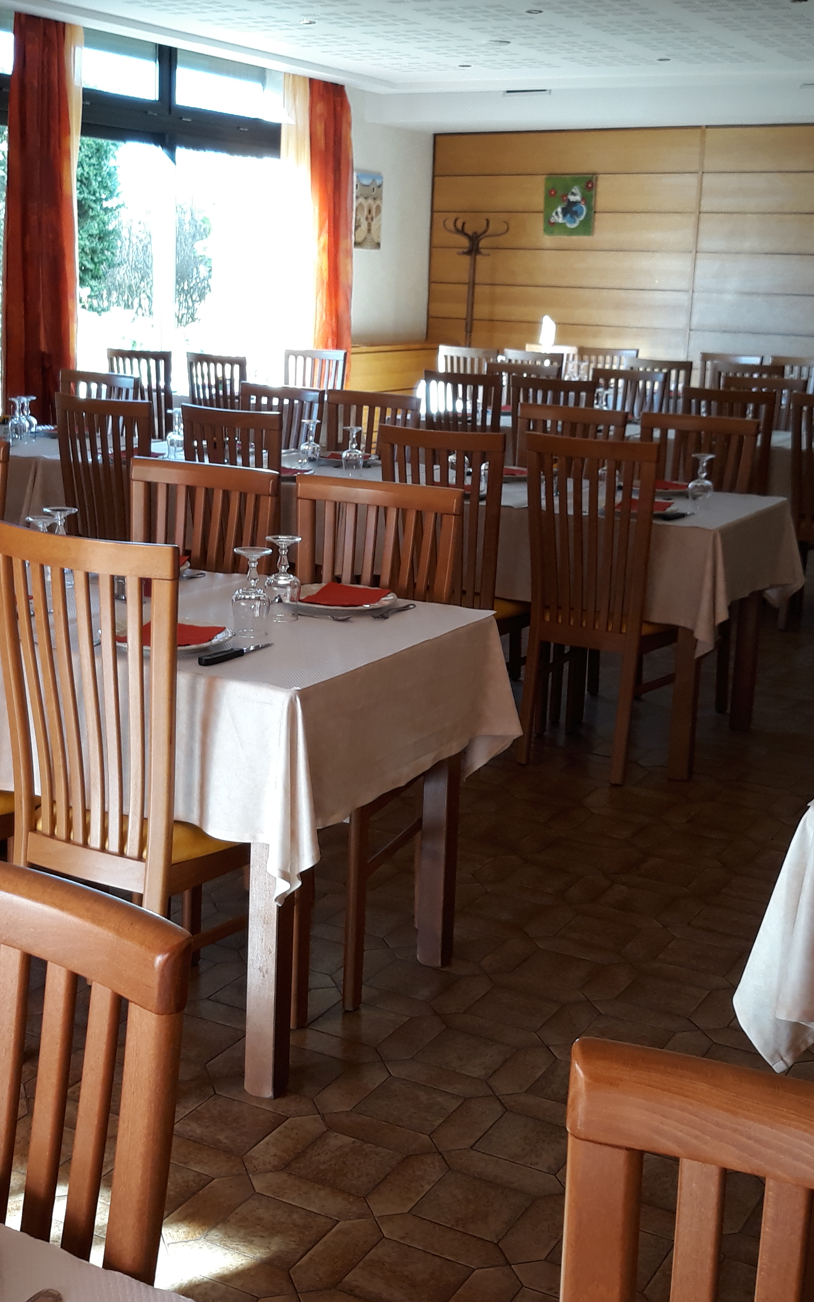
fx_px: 1562
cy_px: 624
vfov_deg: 45.3
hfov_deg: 29.2
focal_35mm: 44
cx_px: 347
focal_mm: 3.71
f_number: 1.7
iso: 50
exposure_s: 1/50
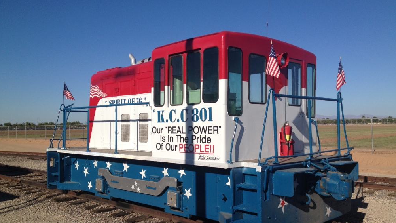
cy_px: 120
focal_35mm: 39
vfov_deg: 30.4
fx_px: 410
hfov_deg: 51.6
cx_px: 199
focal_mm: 4.28
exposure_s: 1/2907
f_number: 2.4
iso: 50
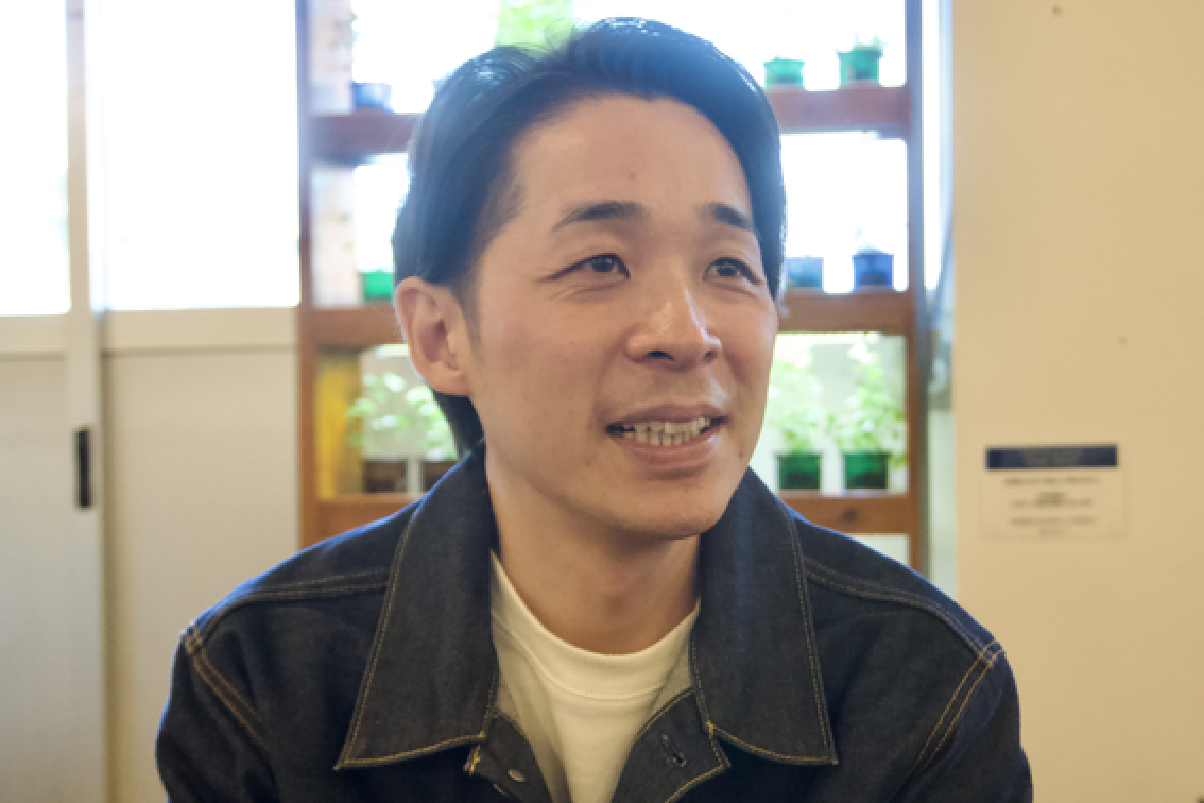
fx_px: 1405
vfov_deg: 31.9
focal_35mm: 42
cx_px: 602
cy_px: 402
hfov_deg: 46.4
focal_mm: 28
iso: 3200
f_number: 4.5
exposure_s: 1/160
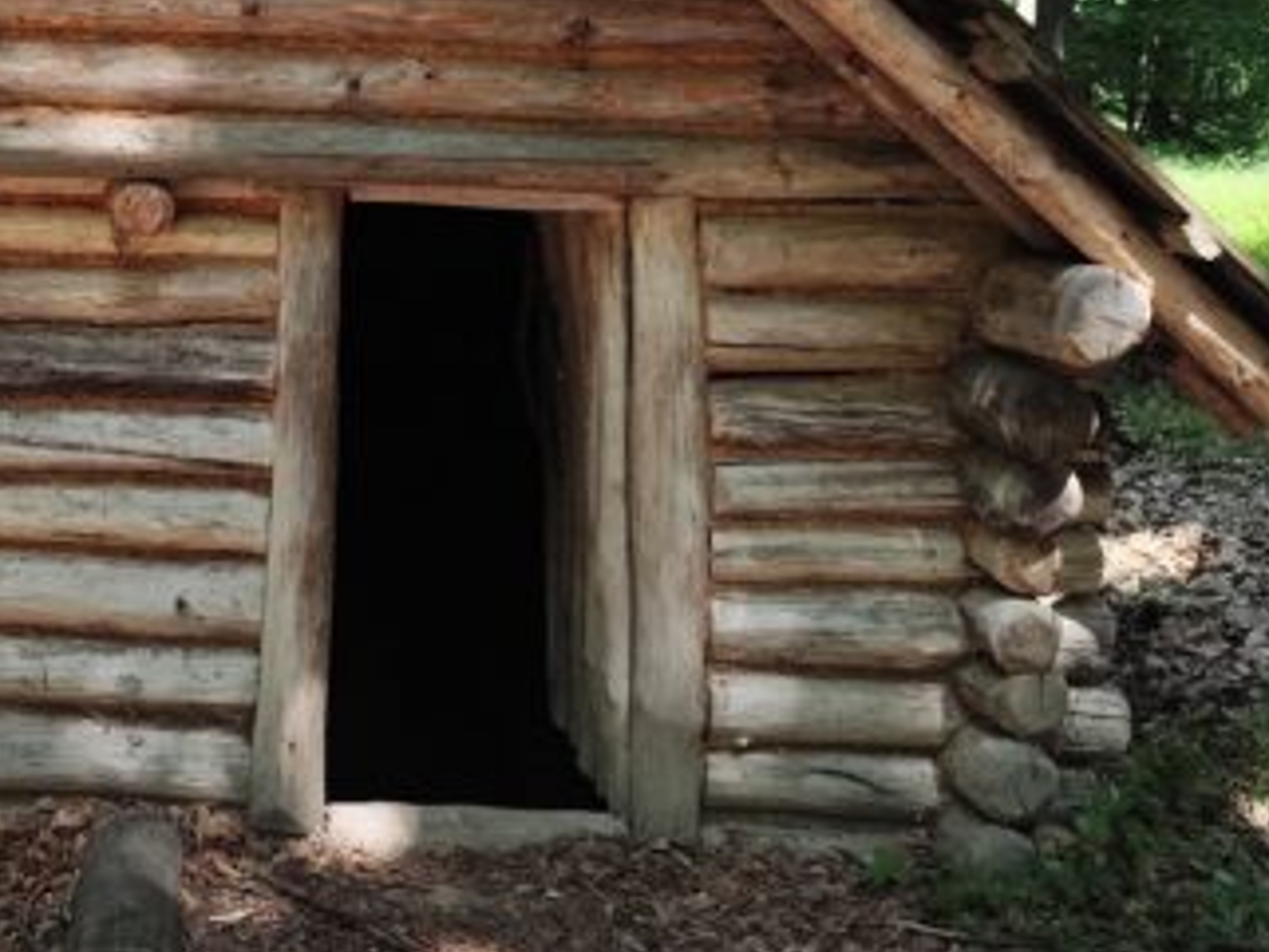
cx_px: 241
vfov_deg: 25.9
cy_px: 142
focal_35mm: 55
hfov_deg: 33.8
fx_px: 2017
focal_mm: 6.19
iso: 50
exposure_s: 1/202
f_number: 1.65
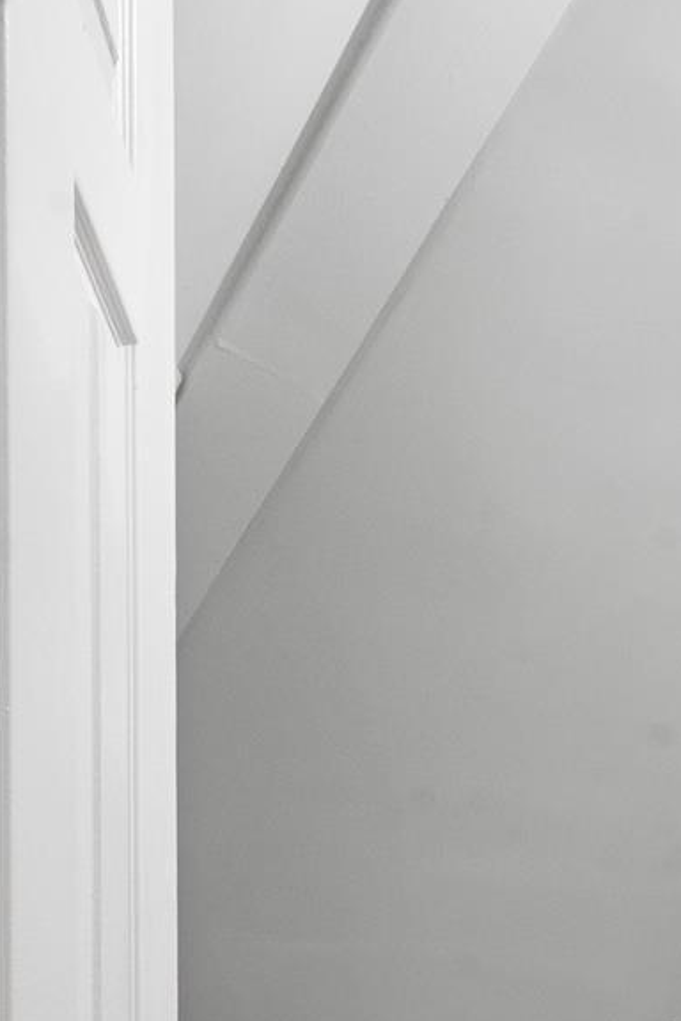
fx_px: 1135
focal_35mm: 40
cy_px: 1142
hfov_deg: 27.9
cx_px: 874
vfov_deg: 39.1
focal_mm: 10
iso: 800
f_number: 10
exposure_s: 1/4
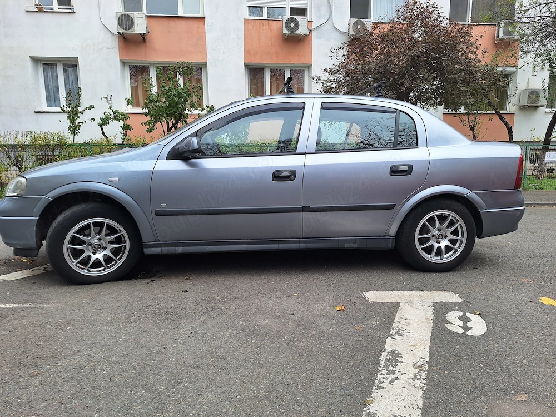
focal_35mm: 23
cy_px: 208
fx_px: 369
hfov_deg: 73.9
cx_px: 278
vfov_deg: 58.9
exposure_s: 1/343
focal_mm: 5.54
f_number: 1.8
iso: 40
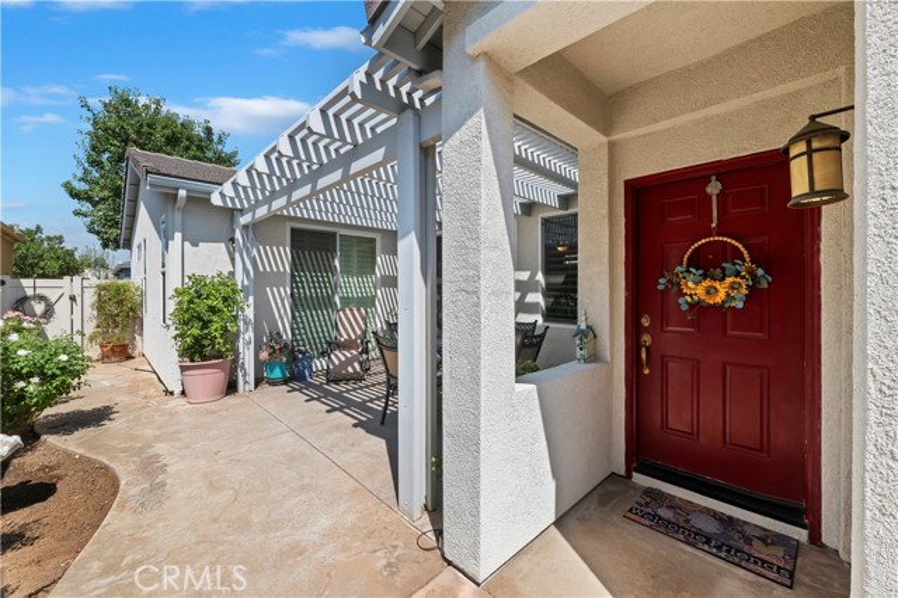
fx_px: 349
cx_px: 449
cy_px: 299
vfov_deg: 81.1
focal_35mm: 14
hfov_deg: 104.3
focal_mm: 14
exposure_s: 1/200
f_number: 18
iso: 500
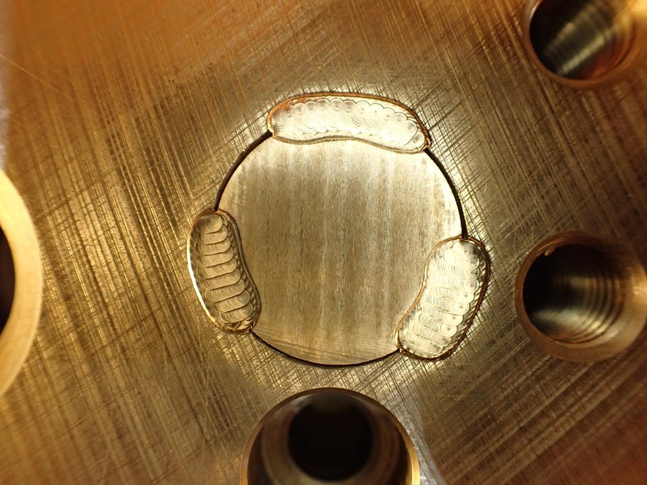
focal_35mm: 30
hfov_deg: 60.0
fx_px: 561
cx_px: 324
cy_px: 242
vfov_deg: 46.8
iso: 500
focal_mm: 5.4
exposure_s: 1/125
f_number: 2.3
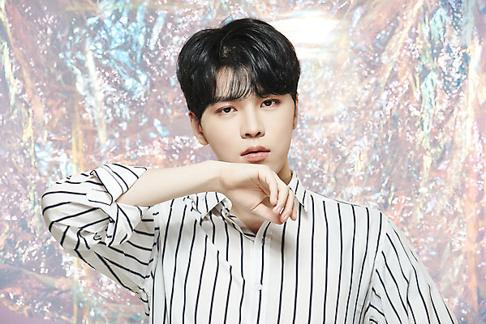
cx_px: 243
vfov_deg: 12.5
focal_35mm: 110
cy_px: 162
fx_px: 1486
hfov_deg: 18.6
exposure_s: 1/125
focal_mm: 110
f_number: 5.6
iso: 64
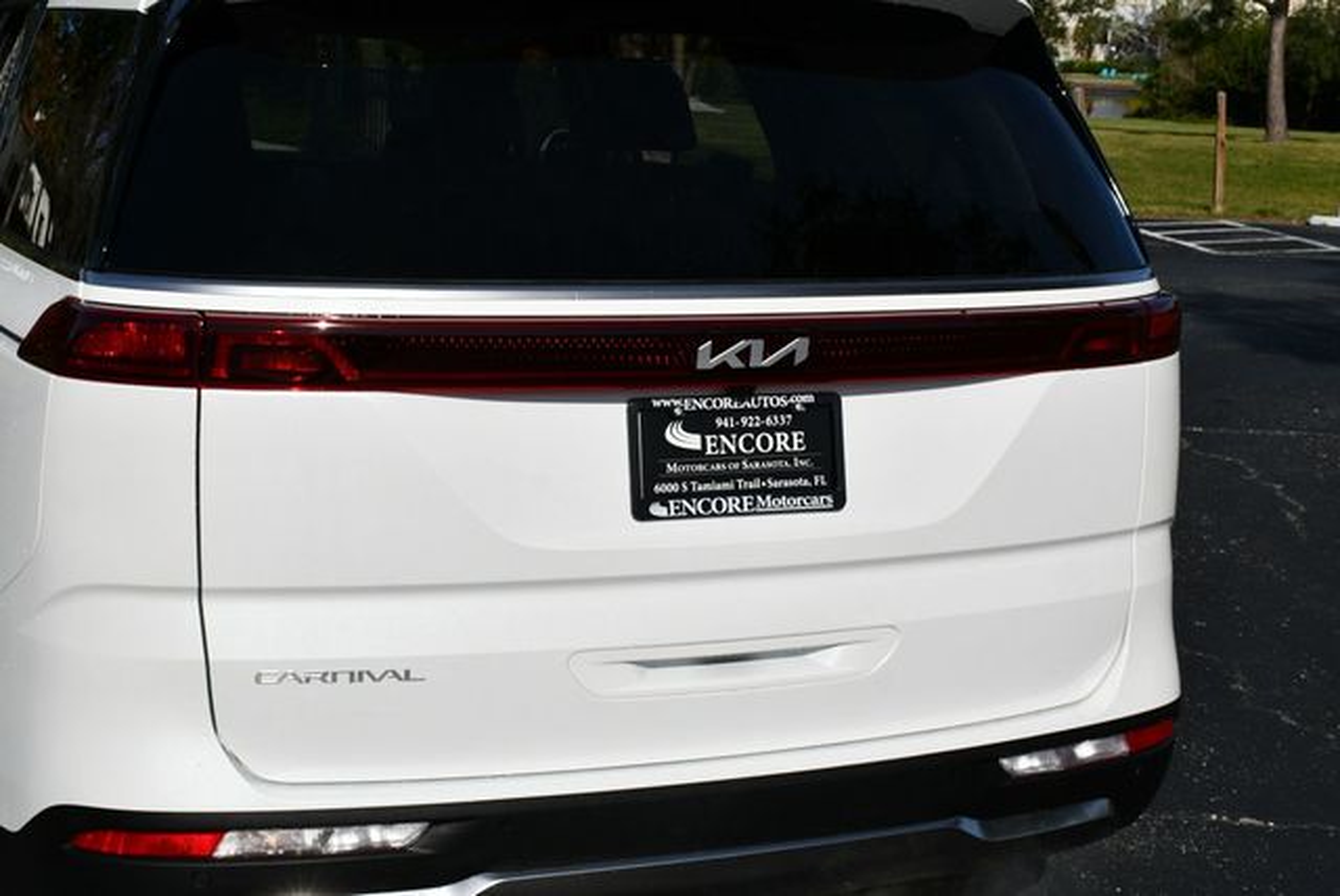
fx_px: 2161
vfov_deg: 23.4
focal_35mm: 58
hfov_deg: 34.5
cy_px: 448
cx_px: 670
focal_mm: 29
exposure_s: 1/500
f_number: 11
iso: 100
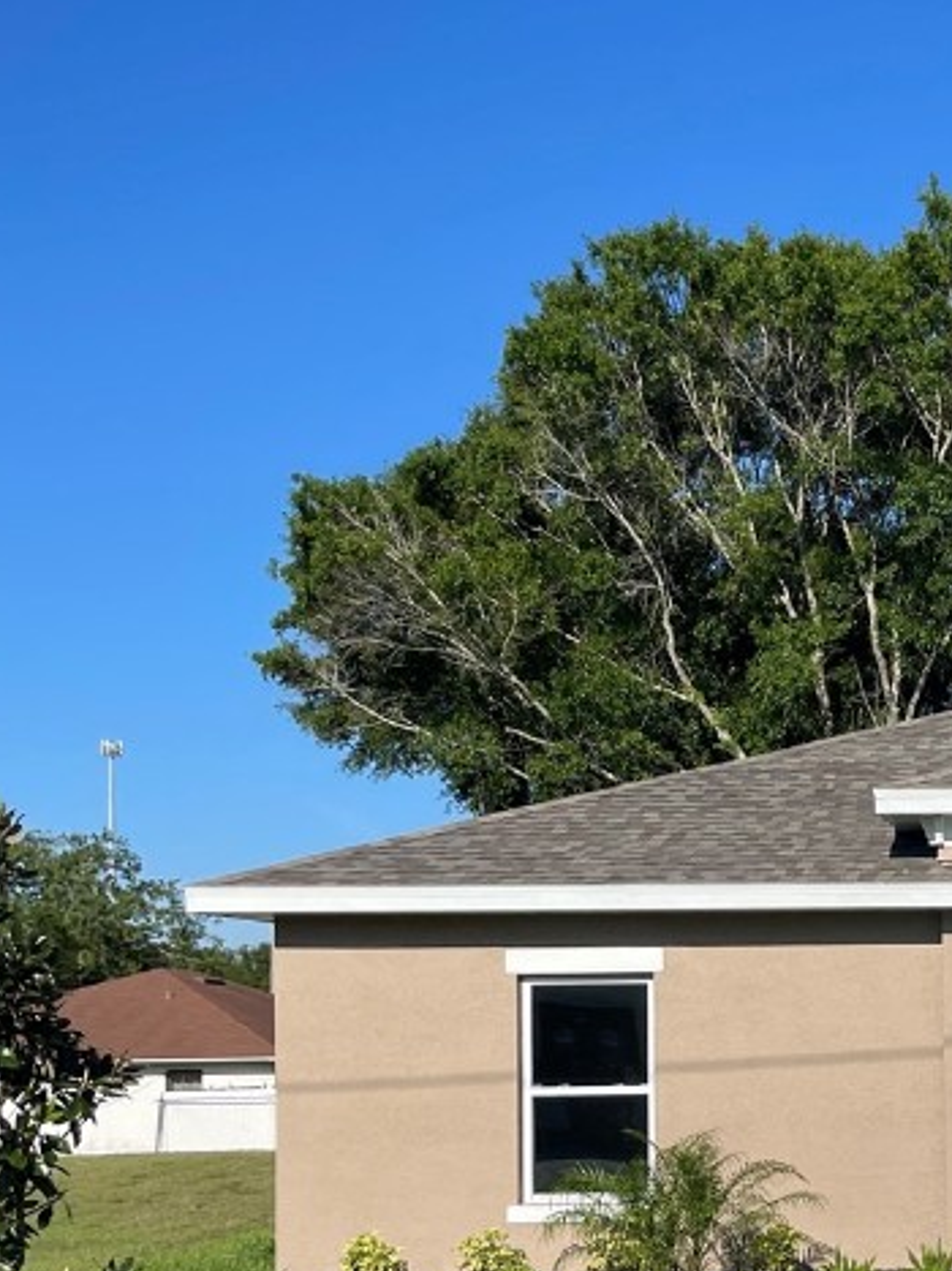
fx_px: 2091
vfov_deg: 32.9
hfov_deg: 23.2
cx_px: 1183
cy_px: 999
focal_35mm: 57
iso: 32
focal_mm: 5.1
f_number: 1.6
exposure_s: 1/5128
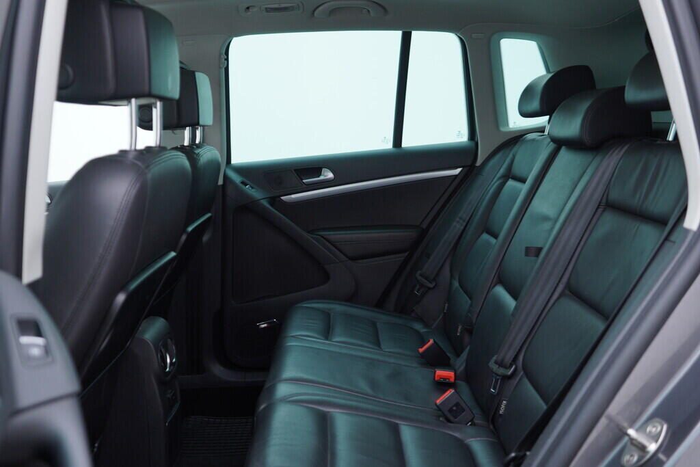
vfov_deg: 36.9
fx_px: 700
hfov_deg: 53.1
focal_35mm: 36
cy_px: 234
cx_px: 350
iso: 125
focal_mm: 24
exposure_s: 1/40
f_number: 2.8
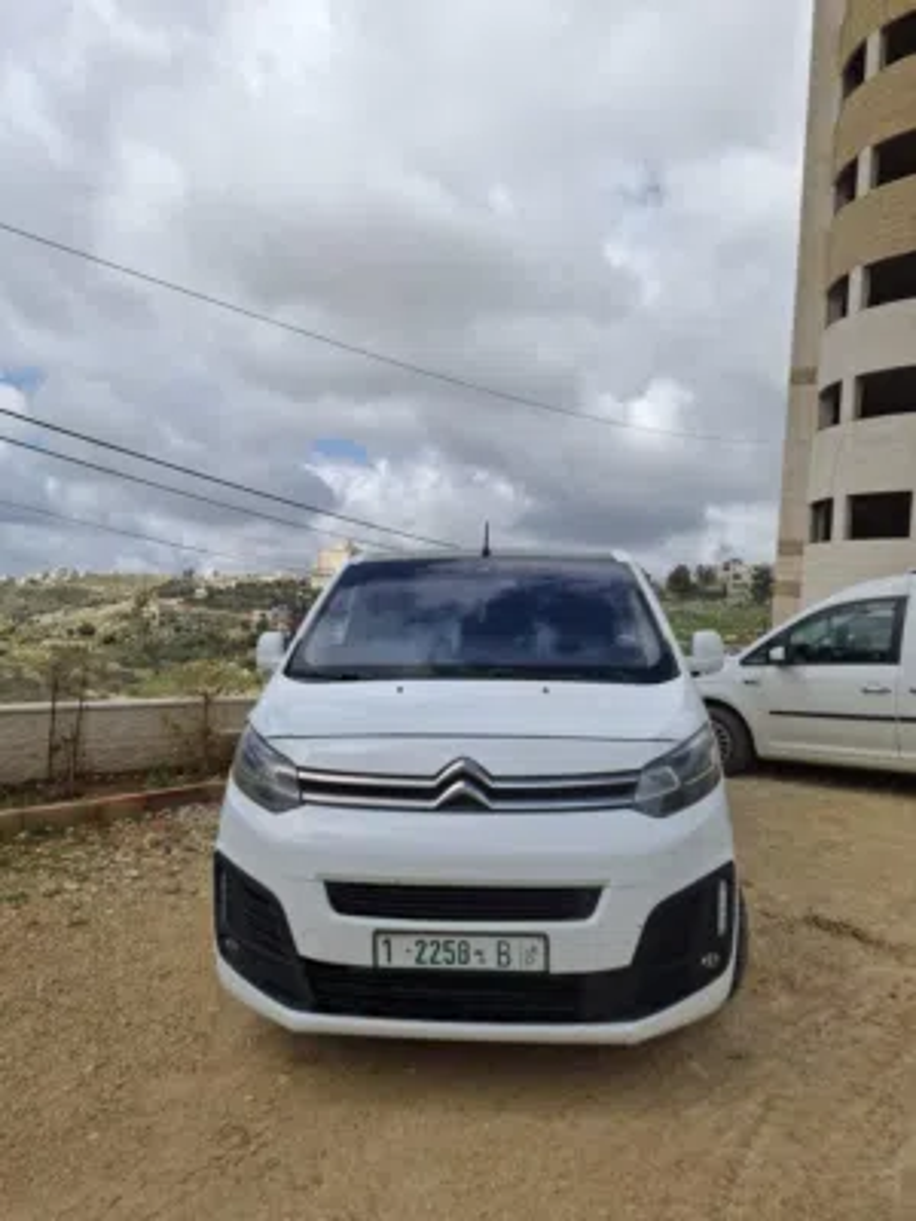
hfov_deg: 58.9
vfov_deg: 73.9
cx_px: 458
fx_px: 811
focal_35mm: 23
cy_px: 610
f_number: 1.8
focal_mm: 5.54
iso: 50
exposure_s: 1/1883
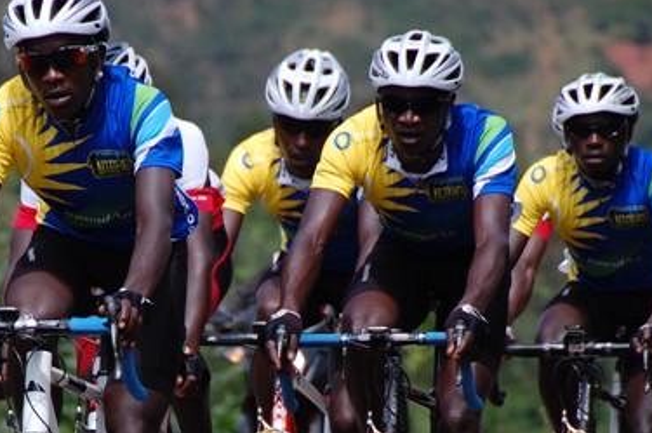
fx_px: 10382
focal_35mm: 574
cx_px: 237
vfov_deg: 2.4
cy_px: 406
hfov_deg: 3.6
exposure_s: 1/1000
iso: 250
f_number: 5.6
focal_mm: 200
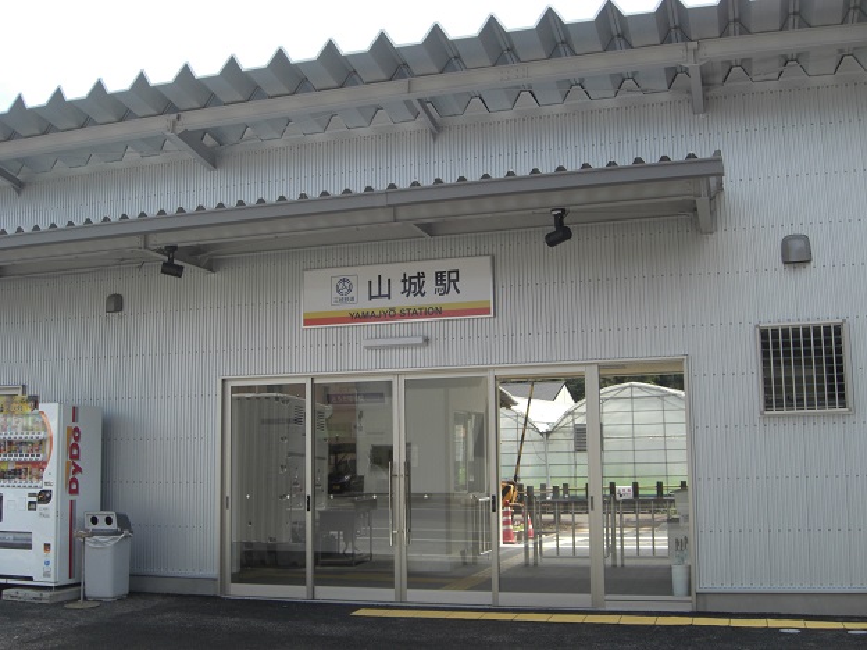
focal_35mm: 38
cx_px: 434
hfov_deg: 49.0
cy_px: 325
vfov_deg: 37.7
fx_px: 952
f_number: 4
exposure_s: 1/400
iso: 100
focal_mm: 7.9
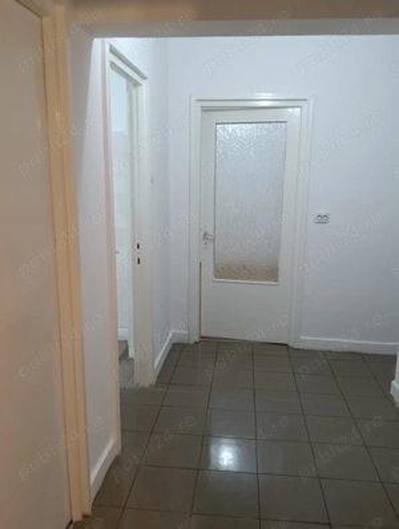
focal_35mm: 27
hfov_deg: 51.5
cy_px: 264
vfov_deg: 65.2
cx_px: 200
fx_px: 414
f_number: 1.8
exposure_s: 1/30
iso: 500
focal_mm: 3.98
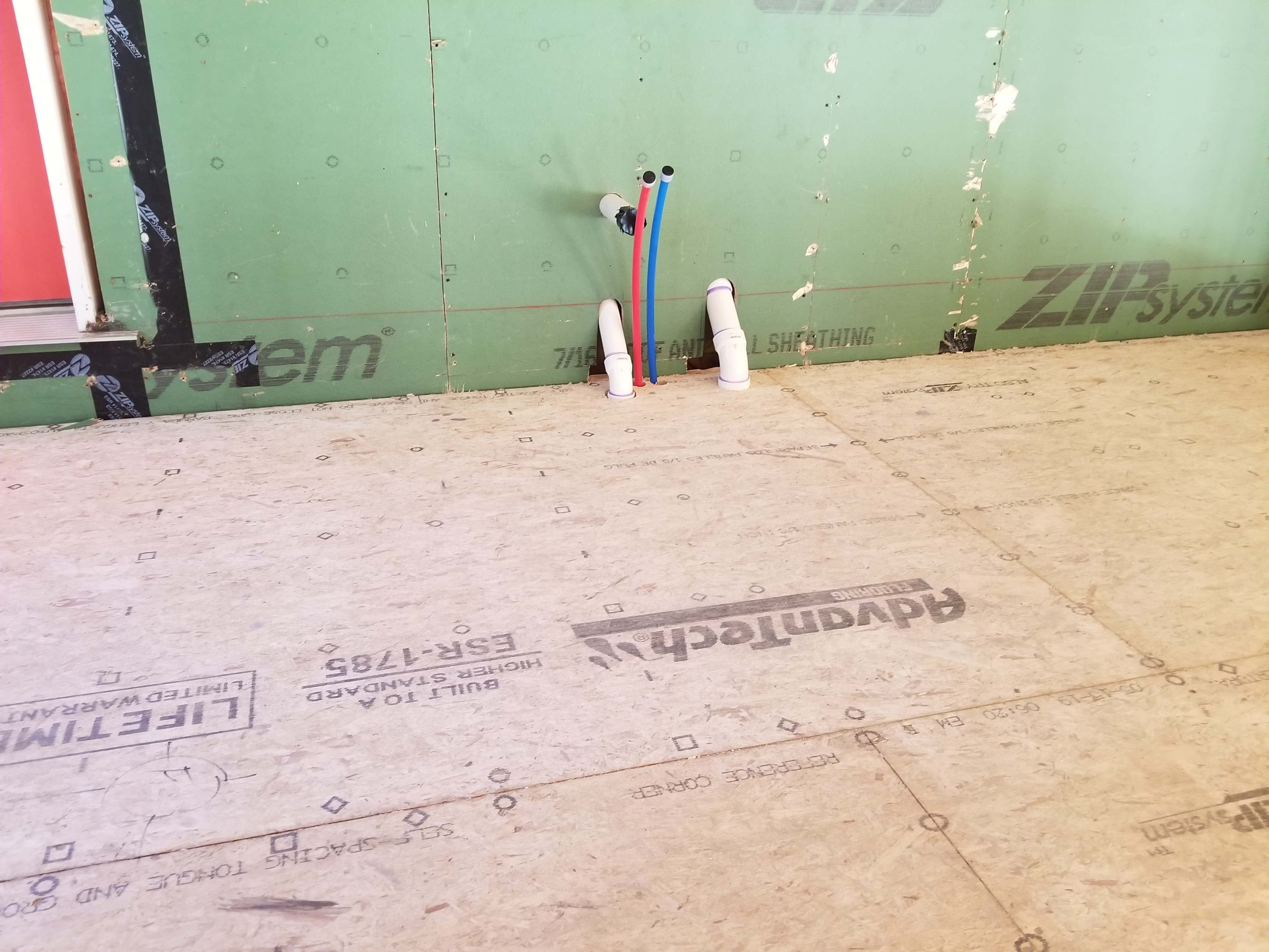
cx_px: 634
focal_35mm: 26
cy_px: 476
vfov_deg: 53.1
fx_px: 953
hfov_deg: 67.3
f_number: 1.7
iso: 200
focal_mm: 4.25
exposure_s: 1/29
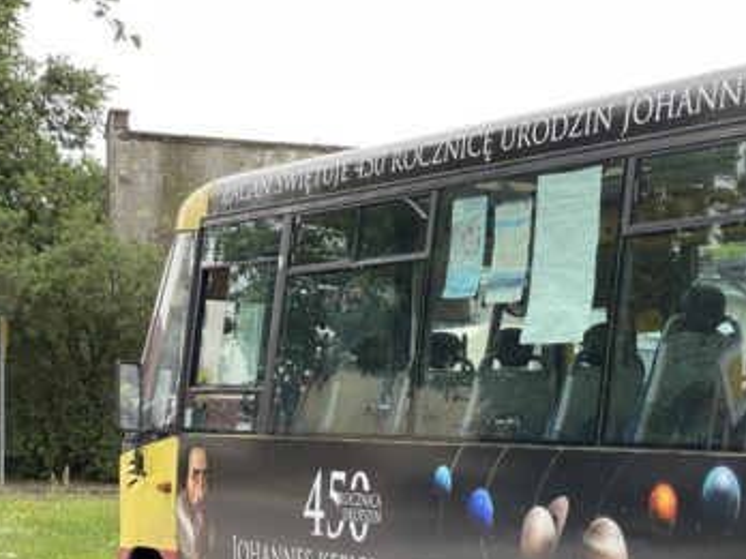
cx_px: 566
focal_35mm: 103
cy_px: 403
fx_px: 2220
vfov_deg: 14.3
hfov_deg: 18.9
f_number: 2.2
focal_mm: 7.5
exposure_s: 1/121
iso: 20
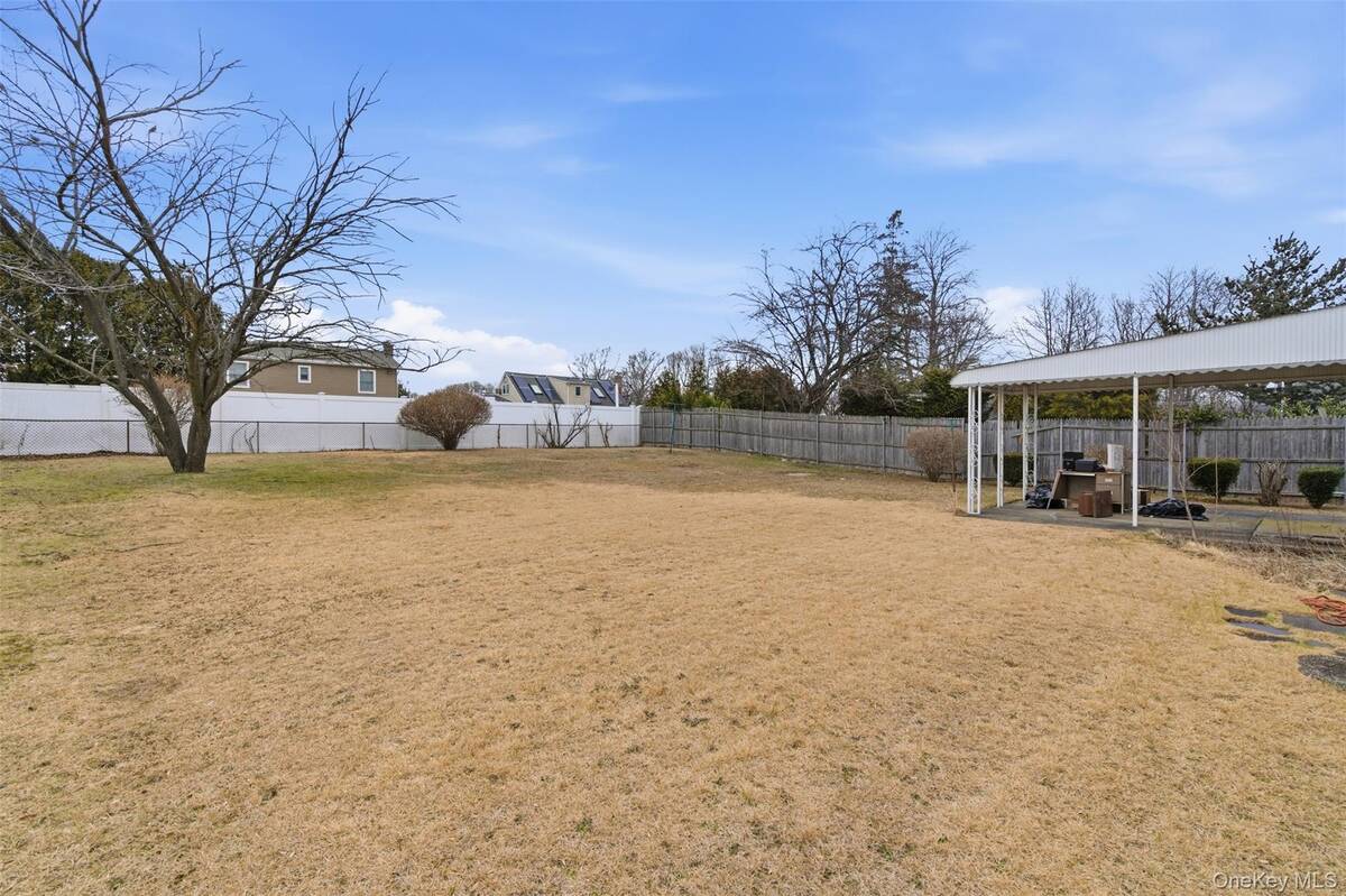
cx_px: 673
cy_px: 448
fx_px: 598
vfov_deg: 73.7
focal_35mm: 16
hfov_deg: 96.8
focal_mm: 16
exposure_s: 1/640
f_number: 9
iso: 250
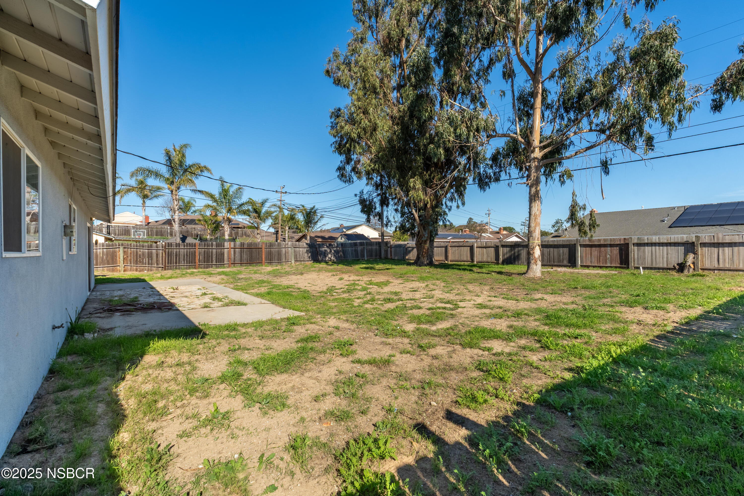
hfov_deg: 93.3
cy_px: 248
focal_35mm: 17
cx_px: 372
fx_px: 351
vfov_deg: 70.4
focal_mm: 17
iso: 250
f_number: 10
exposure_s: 1/4000
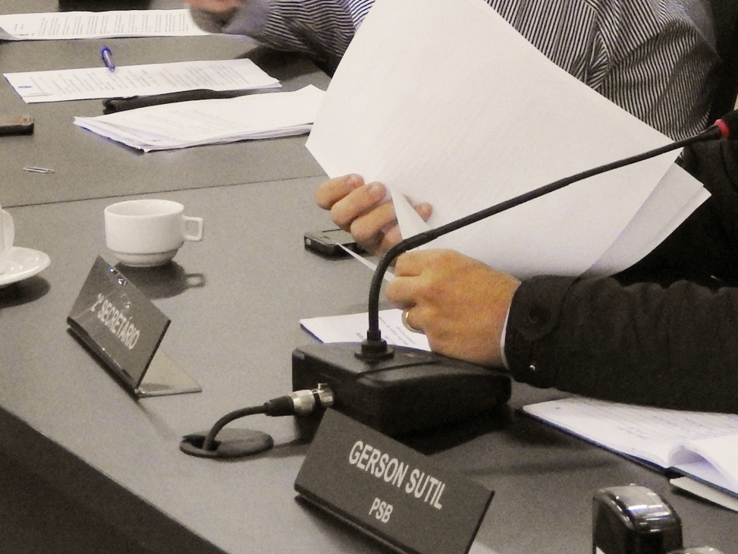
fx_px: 3625
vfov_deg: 8.7
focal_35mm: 170
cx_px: 535
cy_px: 8
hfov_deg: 11.6
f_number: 5
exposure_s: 1/30
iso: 800
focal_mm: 12.5
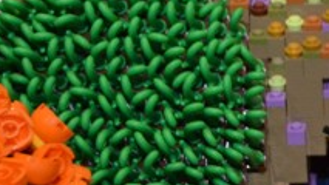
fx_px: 2060
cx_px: 715
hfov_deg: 8.5
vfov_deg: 5.1
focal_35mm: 236
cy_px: -23
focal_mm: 32
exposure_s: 1/60
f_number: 4.8
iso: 2000
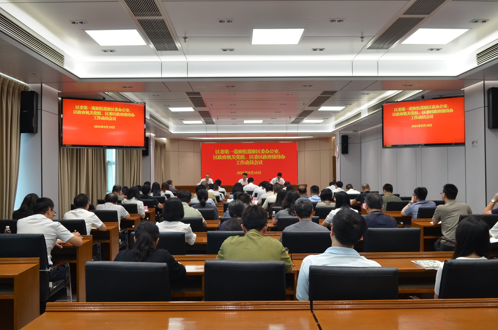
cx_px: 249
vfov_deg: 43.4
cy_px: 165
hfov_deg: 62.0
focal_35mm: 30
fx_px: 414
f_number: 4.5
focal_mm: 20
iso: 400
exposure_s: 1/80
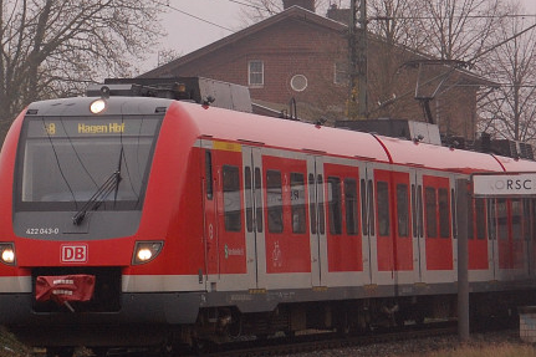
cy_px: 188
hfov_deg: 7.7
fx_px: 3976
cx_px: 90
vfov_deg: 5.1
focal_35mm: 267
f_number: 7.1
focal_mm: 75
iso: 800
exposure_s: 1/320
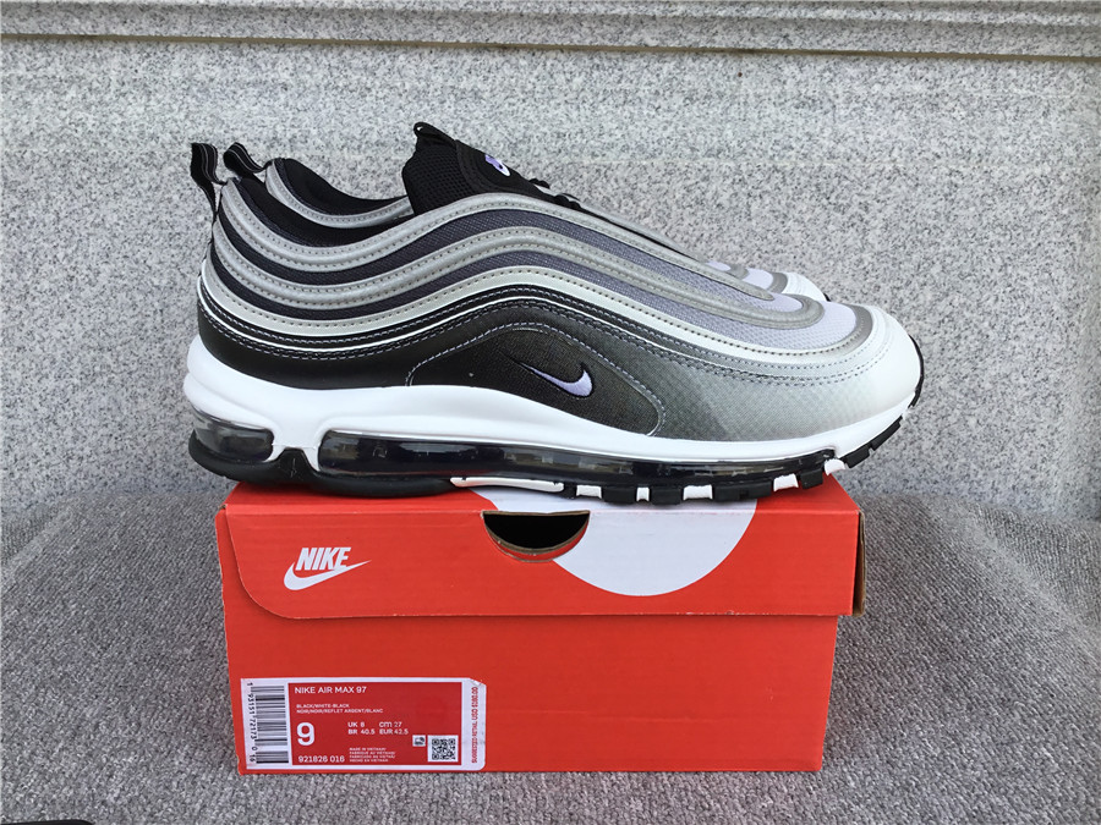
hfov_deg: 58.4
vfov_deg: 45.4
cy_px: 412
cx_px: 550
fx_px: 986
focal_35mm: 31
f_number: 2.4
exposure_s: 1/344
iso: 25
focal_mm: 3.3
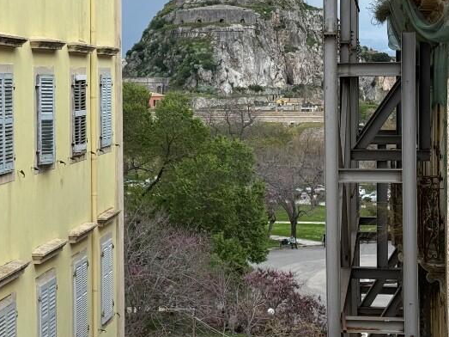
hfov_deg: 20.8
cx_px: 155
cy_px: 127
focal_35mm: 94
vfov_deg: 15.7
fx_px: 1219
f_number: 1.78
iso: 64
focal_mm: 6.76
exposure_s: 1/3425
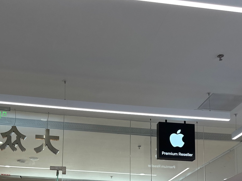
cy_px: 192
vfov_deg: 25.8
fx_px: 370
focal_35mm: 53
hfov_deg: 36.0
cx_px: 97
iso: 80
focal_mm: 6.86
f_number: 1.78
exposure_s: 1/283
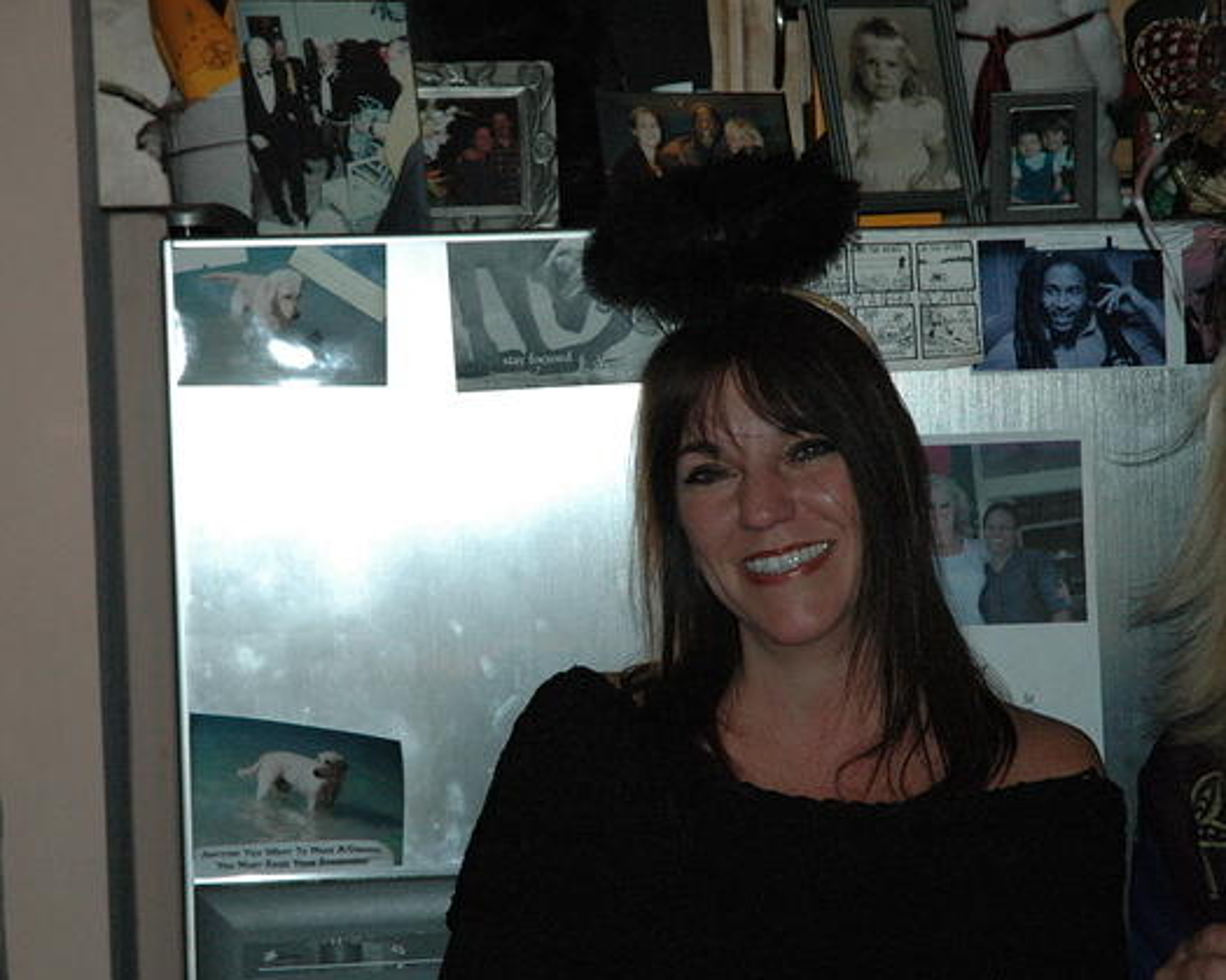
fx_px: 4354
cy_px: 494
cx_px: 633
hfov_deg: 16.0
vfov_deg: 12.9
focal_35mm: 120
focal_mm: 70
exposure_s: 1/60
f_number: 4.5
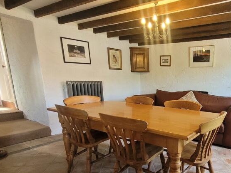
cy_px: 119
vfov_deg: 55.3
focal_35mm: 24
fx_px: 160
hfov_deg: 67.7
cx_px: 169
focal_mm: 1.74
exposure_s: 1/50
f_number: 2.2
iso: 400
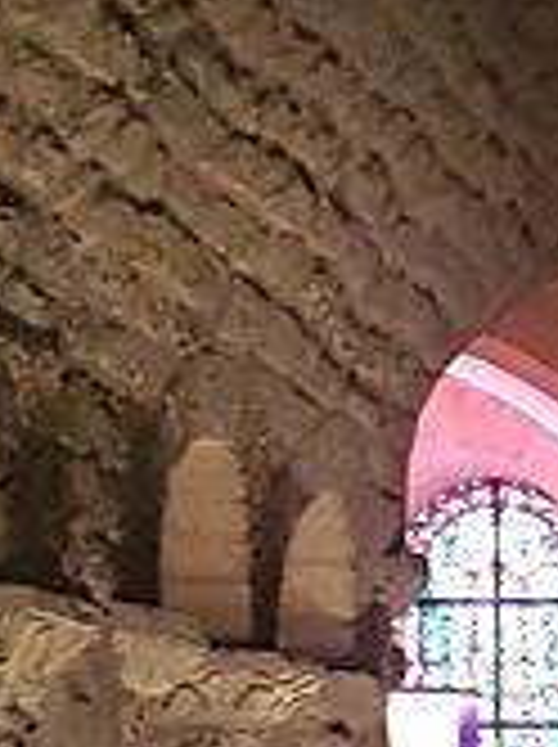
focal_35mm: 157
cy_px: 999
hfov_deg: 8.9
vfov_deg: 12.2
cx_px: 1112
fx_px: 3383
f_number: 1.7
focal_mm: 4.2
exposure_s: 1/10
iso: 320
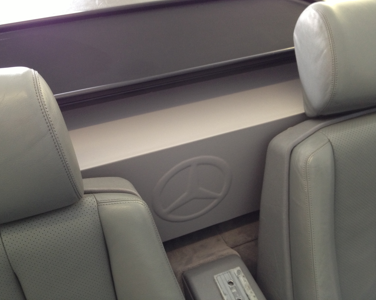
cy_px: 148
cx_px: 175
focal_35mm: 37
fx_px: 412
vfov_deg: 40.1
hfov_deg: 49.0
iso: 125
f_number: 2.4
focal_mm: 4.28
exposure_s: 1/20
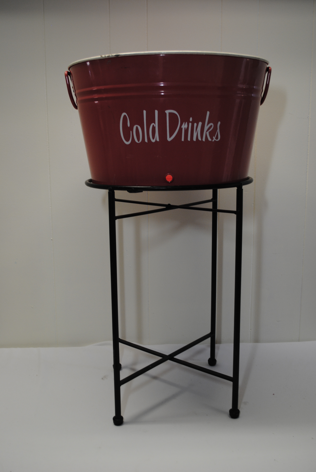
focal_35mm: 39
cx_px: 158
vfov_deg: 49.5
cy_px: 236
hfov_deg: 34.3
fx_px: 512
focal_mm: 26
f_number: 4.2
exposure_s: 1/30
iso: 220
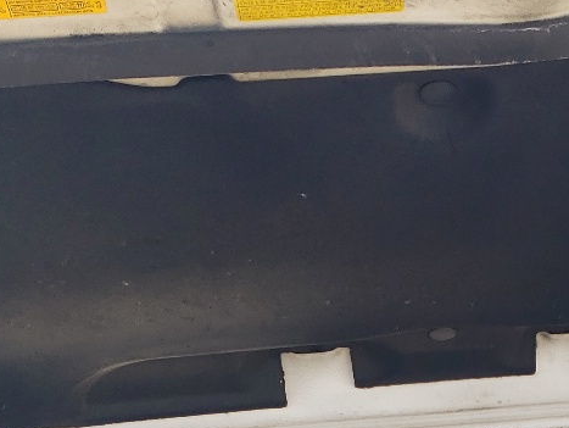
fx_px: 1464
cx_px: 512
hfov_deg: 21.5
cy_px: 669
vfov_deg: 15.2
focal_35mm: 89
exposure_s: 1/556
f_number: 1.5
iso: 50
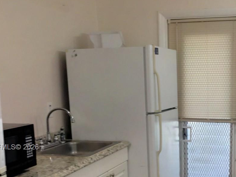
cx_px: 186
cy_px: 148
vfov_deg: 24.3
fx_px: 402
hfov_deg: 31.9
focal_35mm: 59
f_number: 2.2
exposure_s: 1/30
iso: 40
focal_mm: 4.15
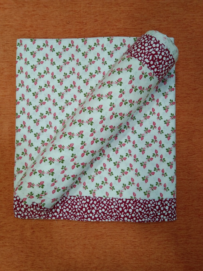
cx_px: 102
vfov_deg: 58.4
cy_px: 136
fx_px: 243
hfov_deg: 45.4
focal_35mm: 31
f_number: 2.2
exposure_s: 1/50
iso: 208
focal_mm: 3.69
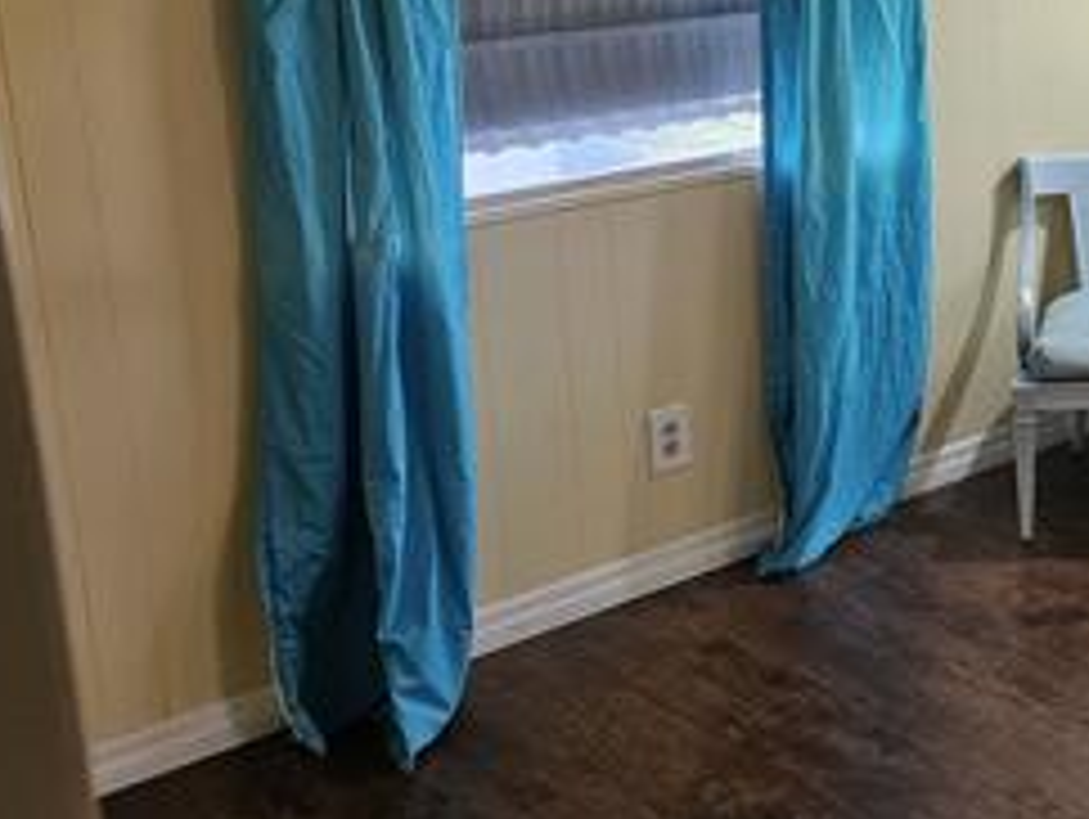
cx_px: 1287
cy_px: 198
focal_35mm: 57
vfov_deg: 25.4
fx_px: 1795
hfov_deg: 29.3
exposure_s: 1/120
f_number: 1.7
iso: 160
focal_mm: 6.3
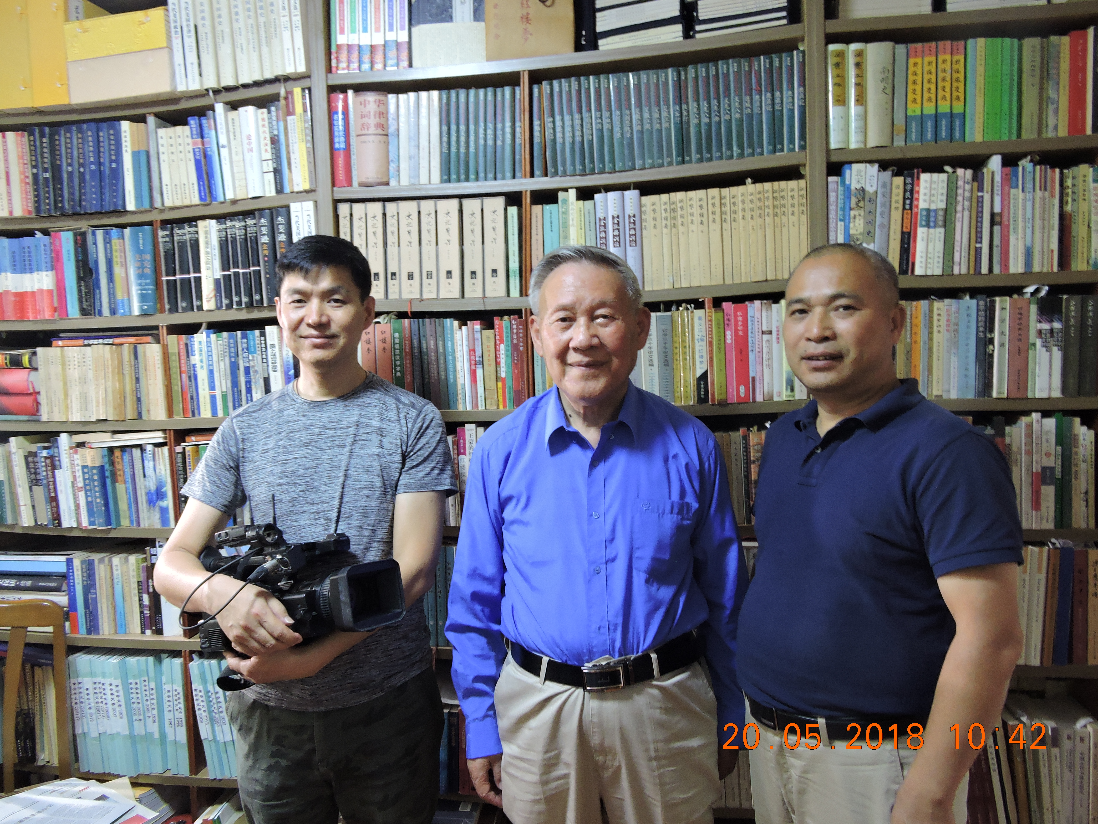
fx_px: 761
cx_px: 549
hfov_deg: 71.6
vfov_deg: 56.8
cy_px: 412
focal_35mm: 24
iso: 400
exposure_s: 1/13
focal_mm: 4.3
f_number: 3.3
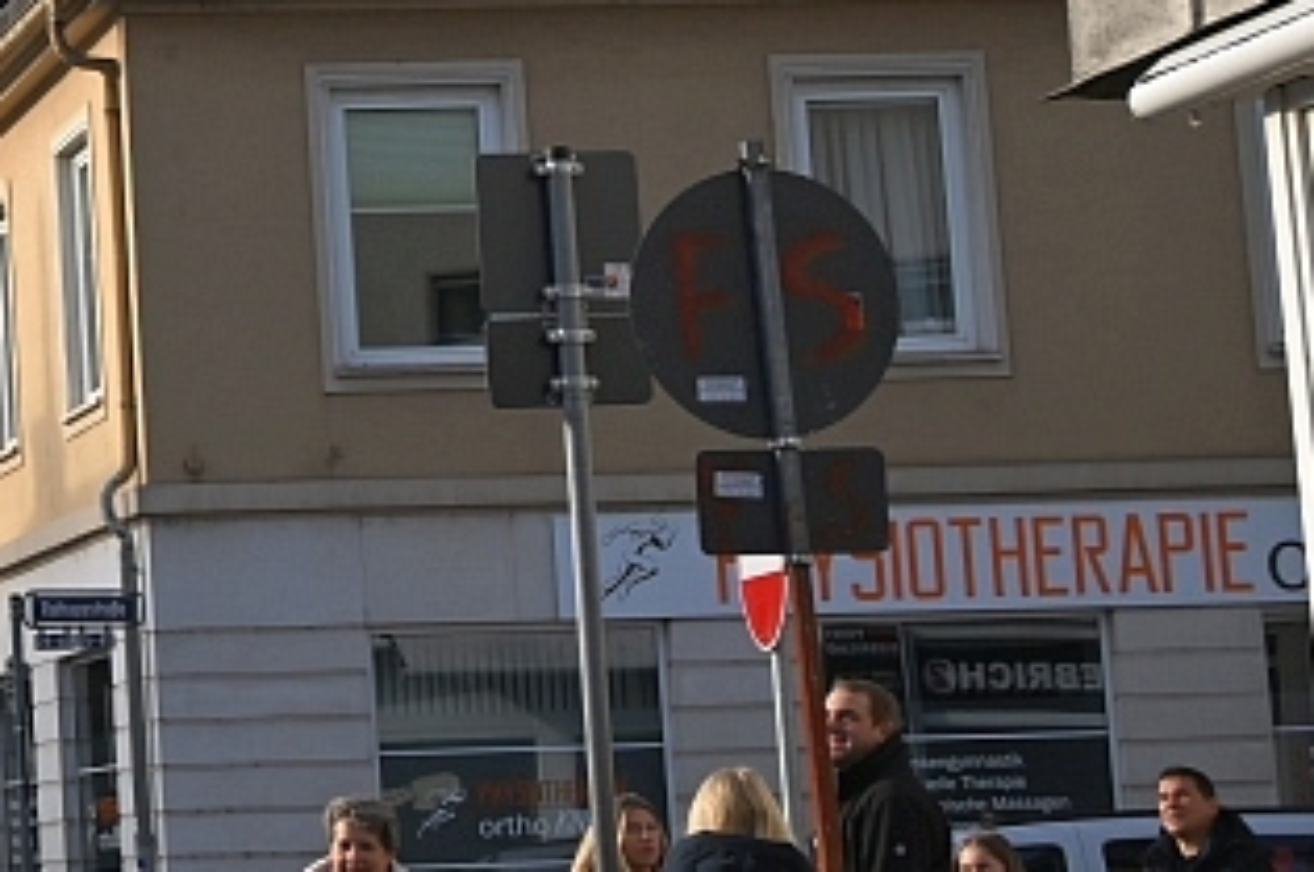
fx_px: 4606
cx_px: -584
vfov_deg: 10.8
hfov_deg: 15.2
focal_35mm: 126
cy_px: 163
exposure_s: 1/800
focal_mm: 26.5
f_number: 4.2
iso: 160
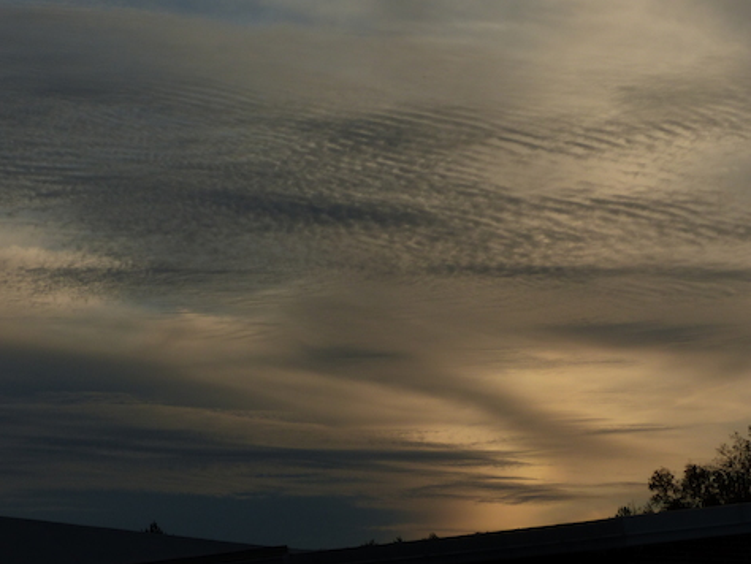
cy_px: 307
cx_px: 362
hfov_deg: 10.9
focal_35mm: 182
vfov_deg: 8.2
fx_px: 3951
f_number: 4
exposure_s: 1/800
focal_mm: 29.2
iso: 100
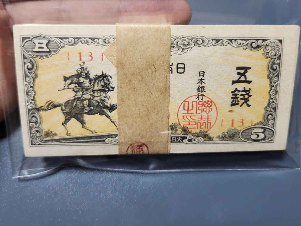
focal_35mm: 29
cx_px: 158
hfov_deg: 61.6
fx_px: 252
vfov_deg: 48.0
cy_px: 90
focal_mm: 5.4
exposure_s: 1/100
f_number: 1.8
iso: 1000
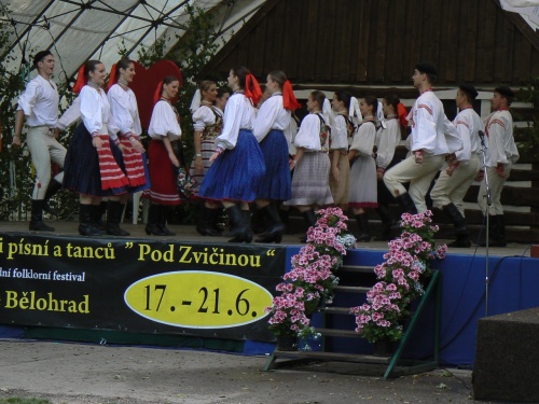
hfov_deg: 19.3
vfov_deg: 14.5
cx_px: 270
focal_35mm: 102
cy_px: 202
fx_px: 1588
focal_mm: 16.9
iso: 80
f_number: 4
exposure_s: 1/125
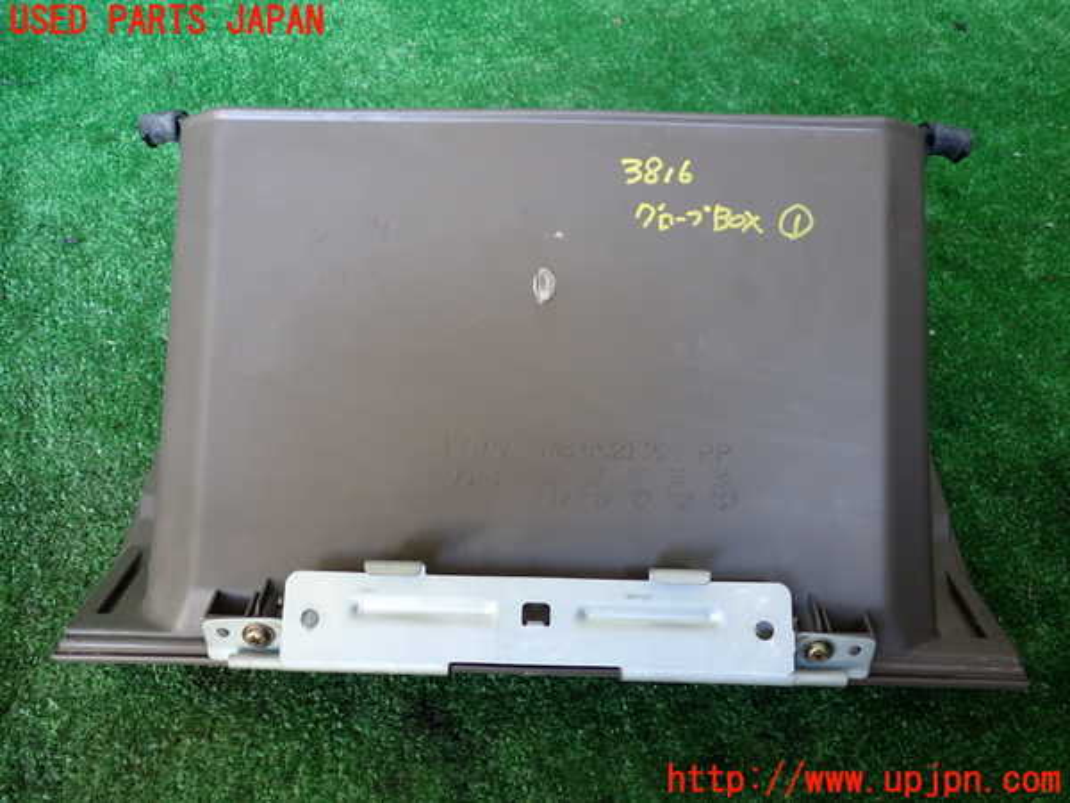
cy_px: 402
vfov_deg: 46.8
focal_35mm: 30
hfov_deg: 60.0
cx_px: 535
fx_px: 927
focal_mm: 5.4
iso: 200
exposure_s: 1/50
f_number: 2.3
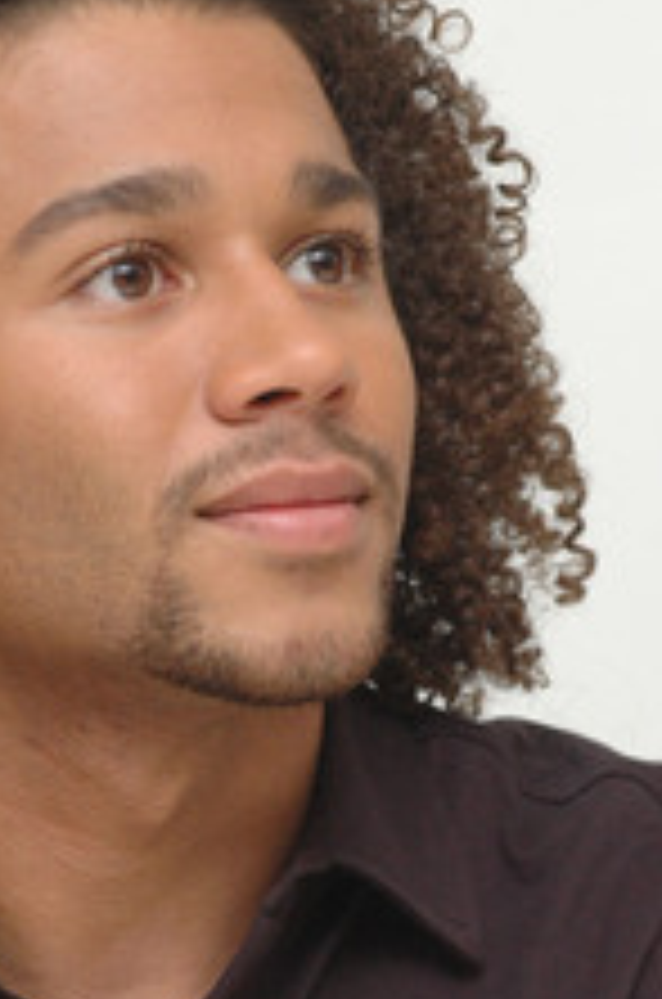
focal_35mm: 303
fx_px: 8396
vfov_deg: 6.8
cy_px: 666
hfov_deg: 4.5
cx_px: 113
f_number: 8
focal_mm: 112
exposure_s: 1/400
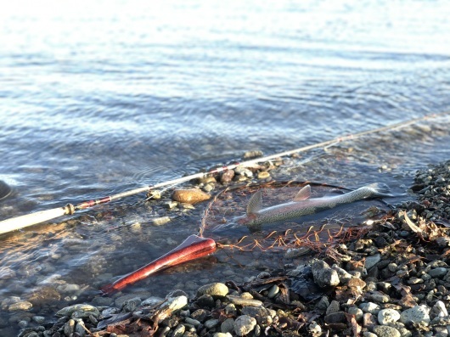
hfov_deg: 36.8
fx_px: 676
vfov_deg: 28.0
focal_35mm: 52
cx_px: 225
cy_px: 168
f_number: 2.4
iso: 16
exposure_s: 1/60
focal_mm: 6
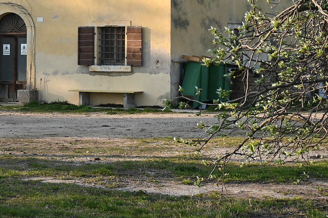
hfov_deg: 14.8
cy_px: 30
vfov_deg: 10.1
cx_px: -24
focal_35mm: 135
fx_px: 1233
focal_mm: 33
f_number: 5
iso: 100
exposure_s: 1/200
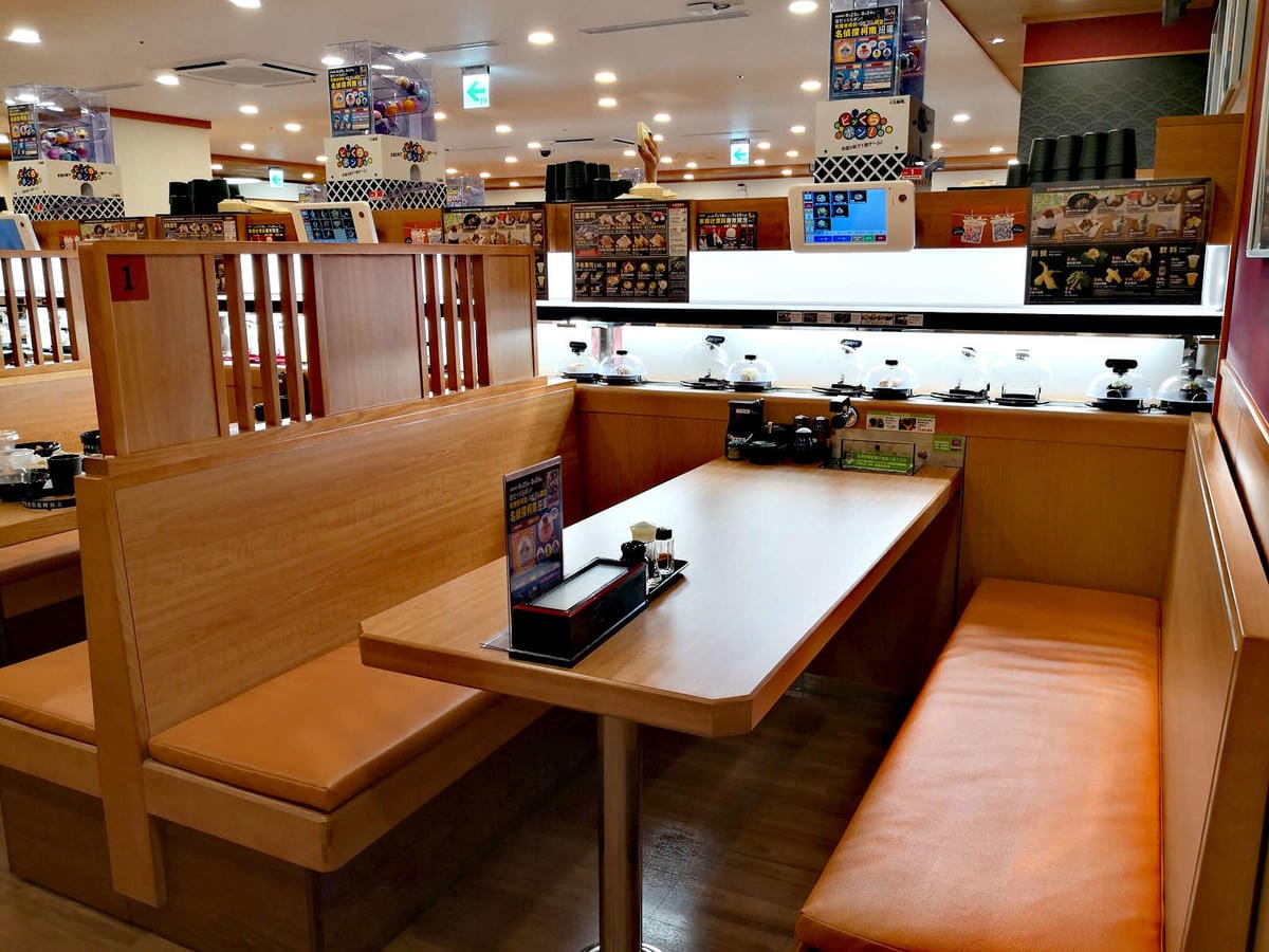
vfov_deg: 51.4
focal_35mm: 27
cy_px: 476
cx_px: 634
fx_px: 990
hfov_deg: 65.3
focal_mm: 3.95
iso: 64
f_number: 1.6
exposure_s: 1/120
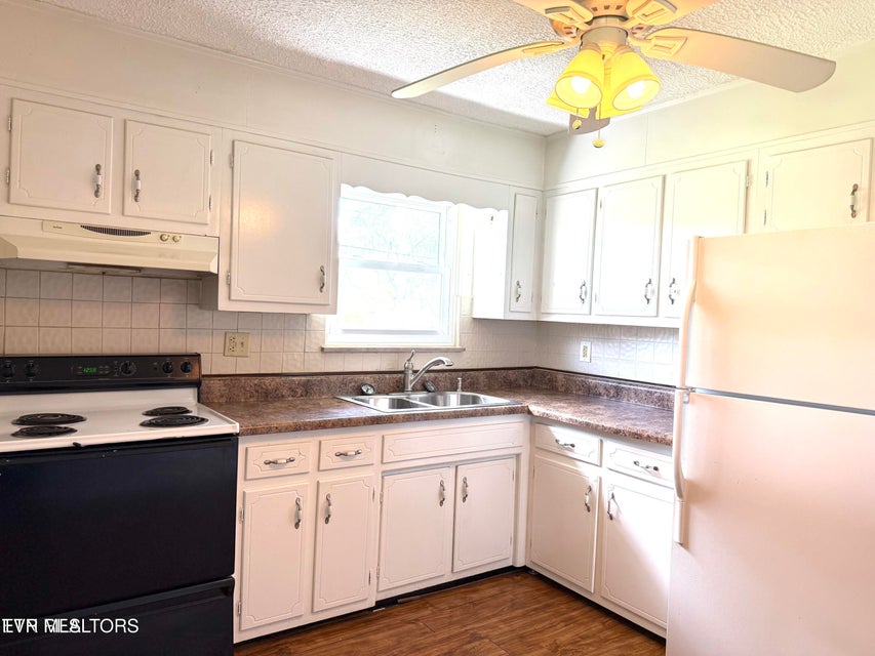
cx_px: 438
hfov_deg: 71.6
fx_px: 607
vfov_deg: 56.8
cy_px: 328
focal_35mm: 24
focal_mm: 6.76
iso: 125
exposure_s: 1/234
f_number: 1.78
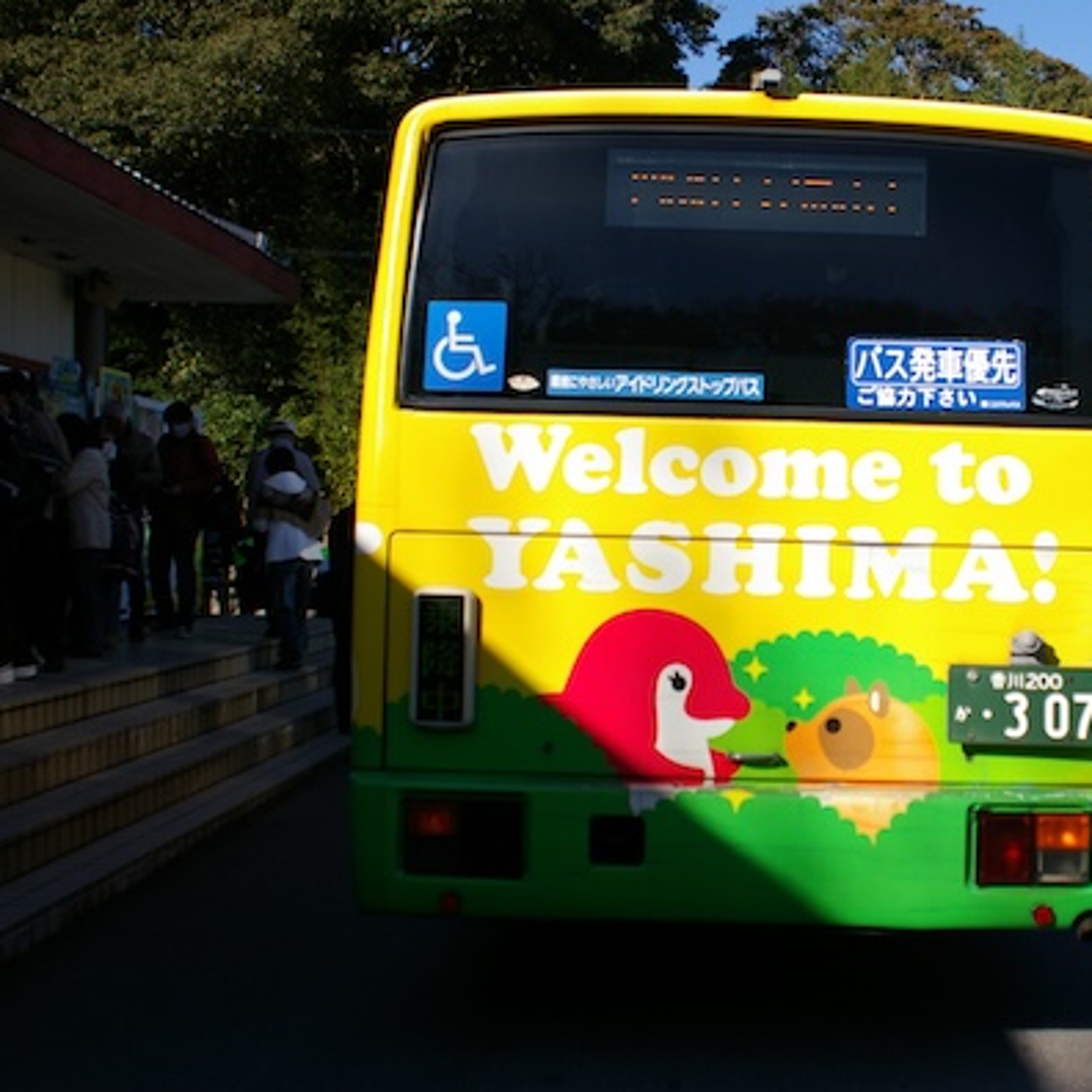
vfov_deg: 31.6
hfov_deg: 31.1
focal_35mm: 54
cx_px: 813
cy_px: 547
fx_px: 1927
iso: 400
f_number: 4
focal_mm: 28
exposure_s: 1/4000
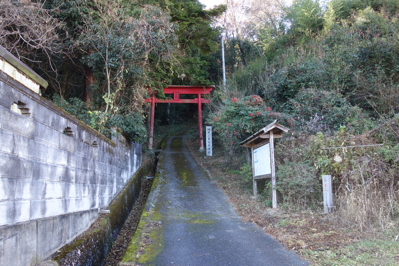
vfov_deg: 46.4
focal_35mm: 28
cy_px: 133
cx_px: 200
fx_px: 310
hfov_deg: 65.5
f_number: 2.2
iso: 125
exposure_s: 1/100
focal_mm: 10.4
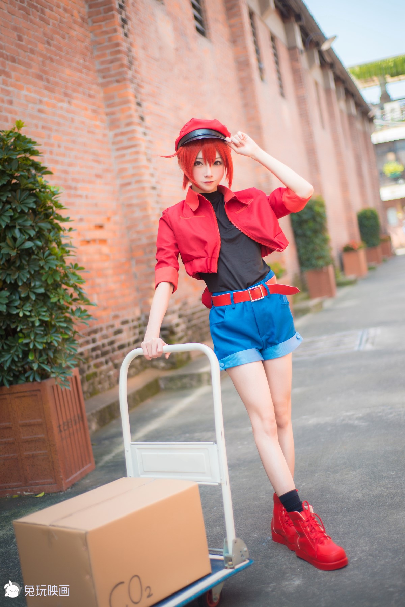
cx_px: 202
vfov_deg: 39.6
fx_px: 843
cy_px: 304
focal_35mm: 50
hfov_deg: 27.0
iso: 200
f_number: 2
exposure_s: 1/1600
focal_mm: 50
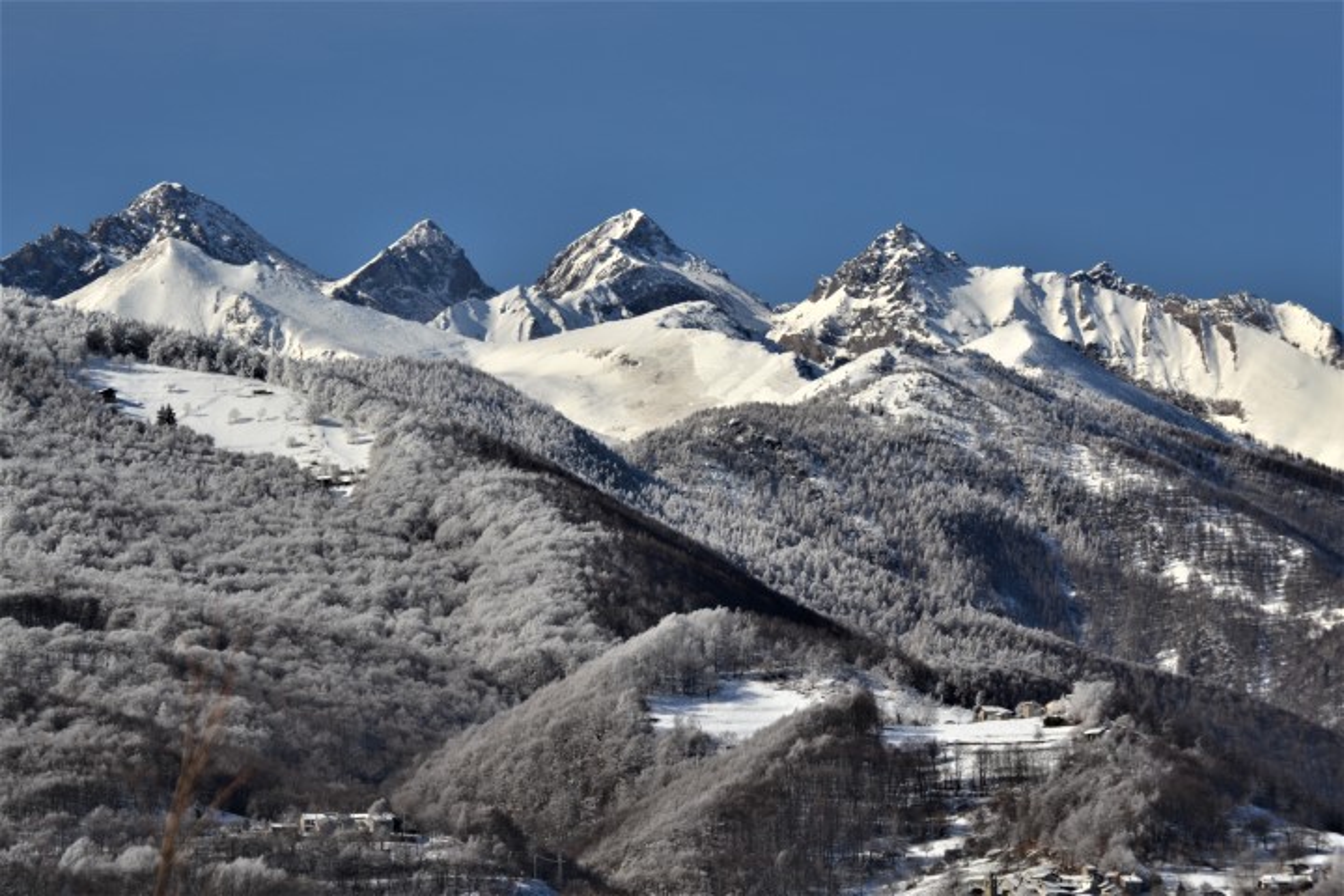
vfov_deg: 6.8
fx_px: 7559
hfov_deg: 10.2
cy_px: 448
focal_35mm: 202
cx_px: 672
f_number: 8
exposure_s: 1/250
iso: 100
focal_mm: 135
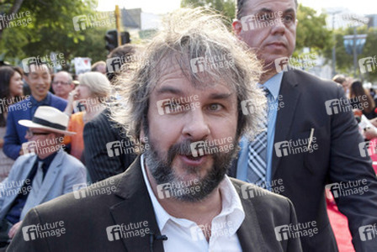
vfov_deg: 22.7
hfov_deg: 33.4
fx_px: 629
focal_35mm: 60
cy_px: 126
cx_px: 188
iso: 400
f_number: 8
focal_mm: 40
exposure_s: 1/180
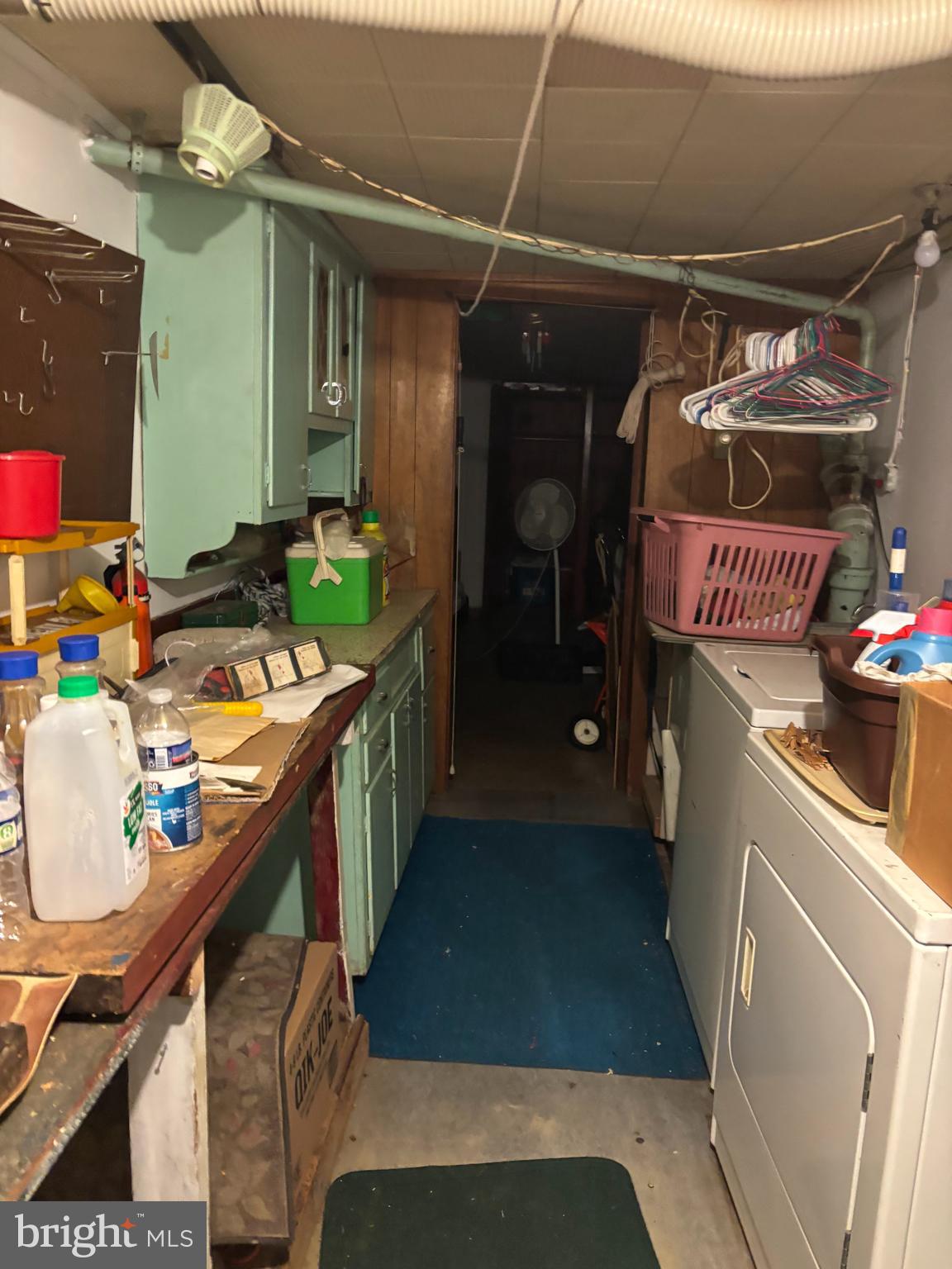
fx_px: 953
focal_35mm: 26
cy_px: 634
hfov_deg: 53.1
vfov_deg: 67.3
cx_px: 476
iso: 640
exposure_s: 1/30
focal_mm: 5.96
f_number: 1.6
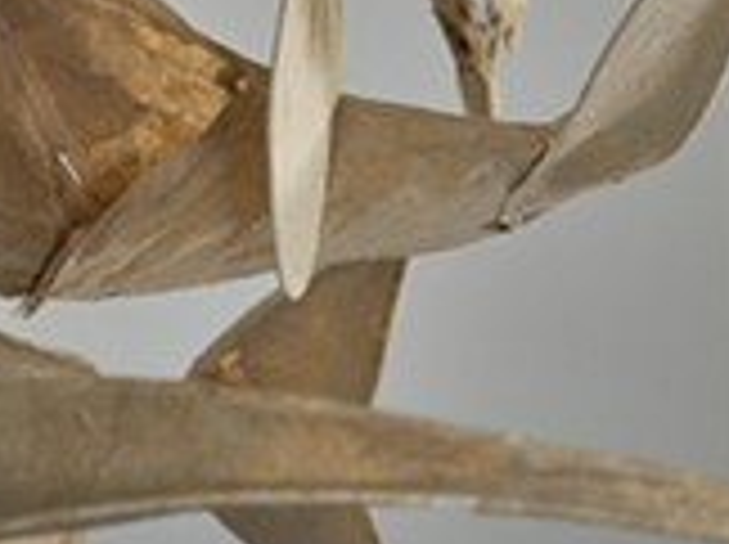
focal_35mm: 188
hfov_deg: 10.5
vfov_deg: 7.6
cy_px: -486
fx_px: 3953
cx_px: 270
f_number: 5.6
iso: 320
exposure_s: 1/125
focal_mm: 44
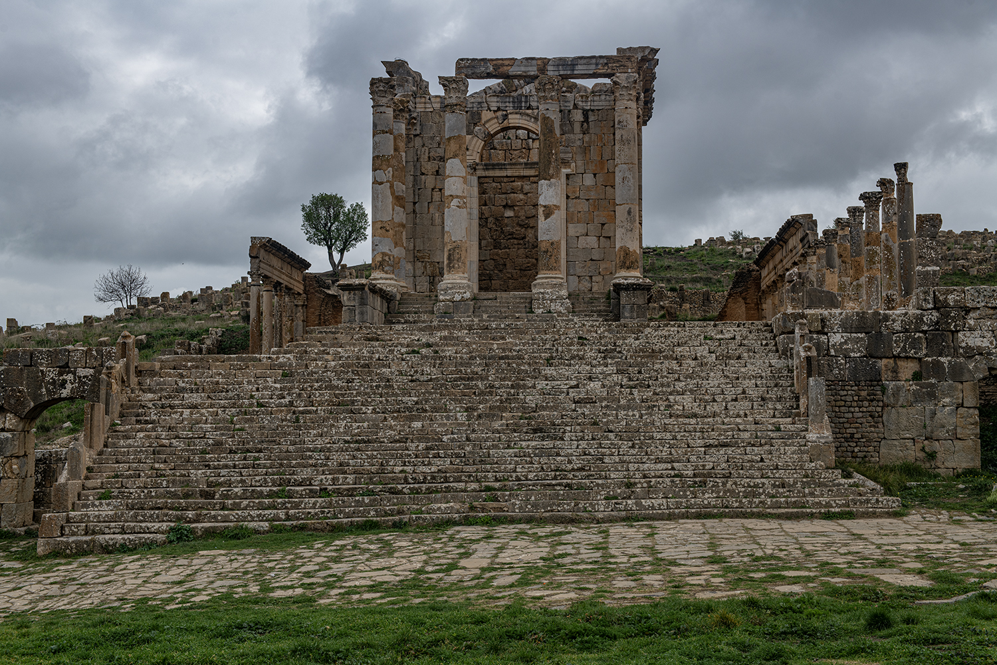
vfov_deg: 27.0
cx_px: 498
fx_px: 1385
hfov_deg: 39.6
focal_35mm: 50
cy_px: 332
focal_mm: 50
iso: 100
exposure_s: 1/320
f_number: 9
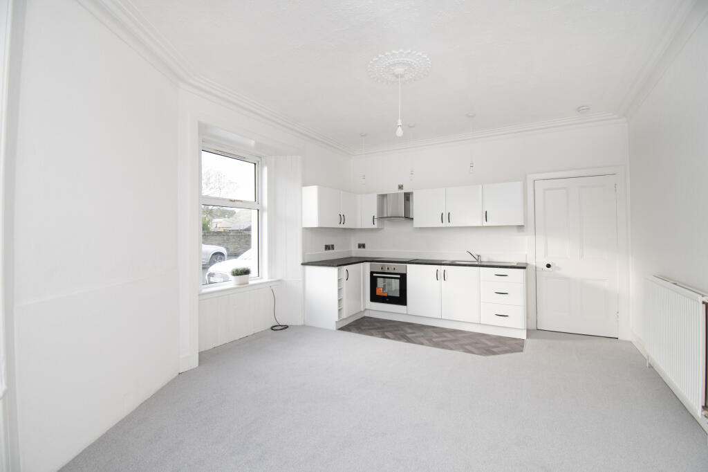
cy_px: 236
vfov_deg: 77.3
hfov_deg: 100.4
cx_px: 354
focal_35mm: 15
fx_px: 295
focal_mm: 10
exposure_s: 1/30
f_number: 8
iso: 250
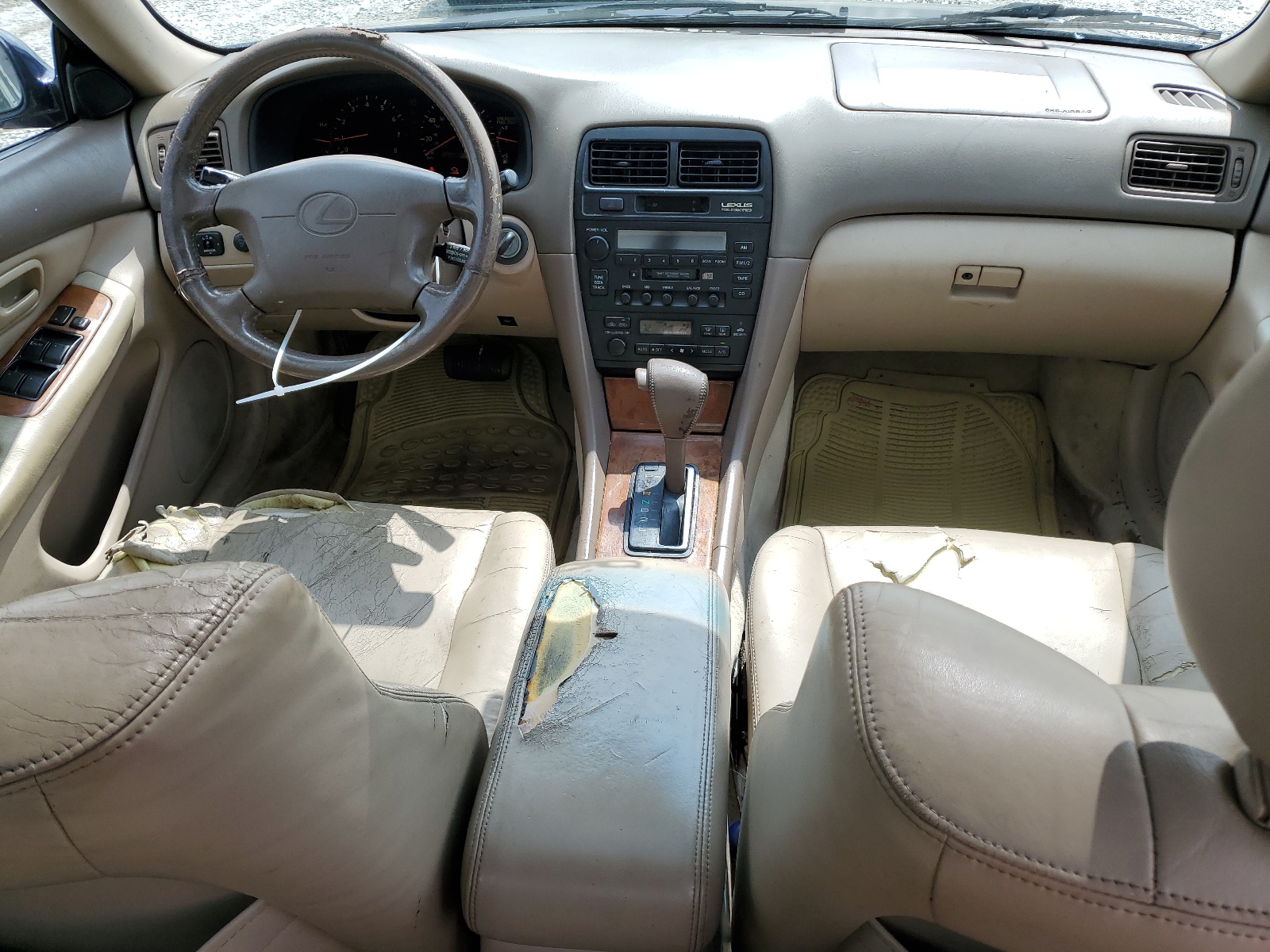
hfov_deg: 67.3
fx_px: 954
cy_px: 476
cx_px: 635
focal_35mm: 26
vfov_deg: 53.1
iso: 50
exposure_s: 1/1111
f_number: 1.5
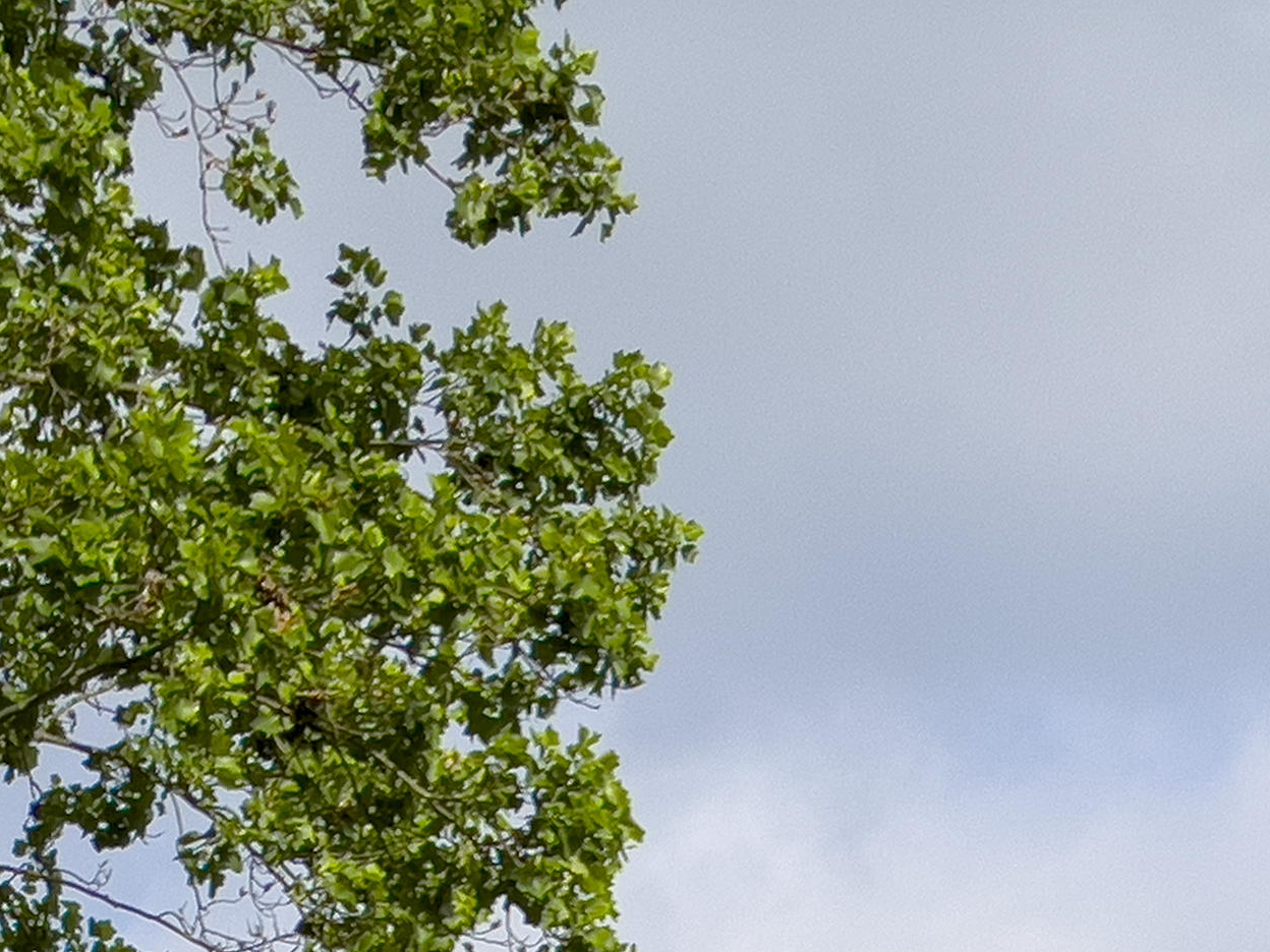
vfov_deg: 16.5
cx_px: -677
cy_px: 1260
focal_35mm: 84
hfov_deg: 19.9
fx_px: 3082
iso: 50
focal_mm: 5.7
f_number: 1.5
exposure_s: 1/3700
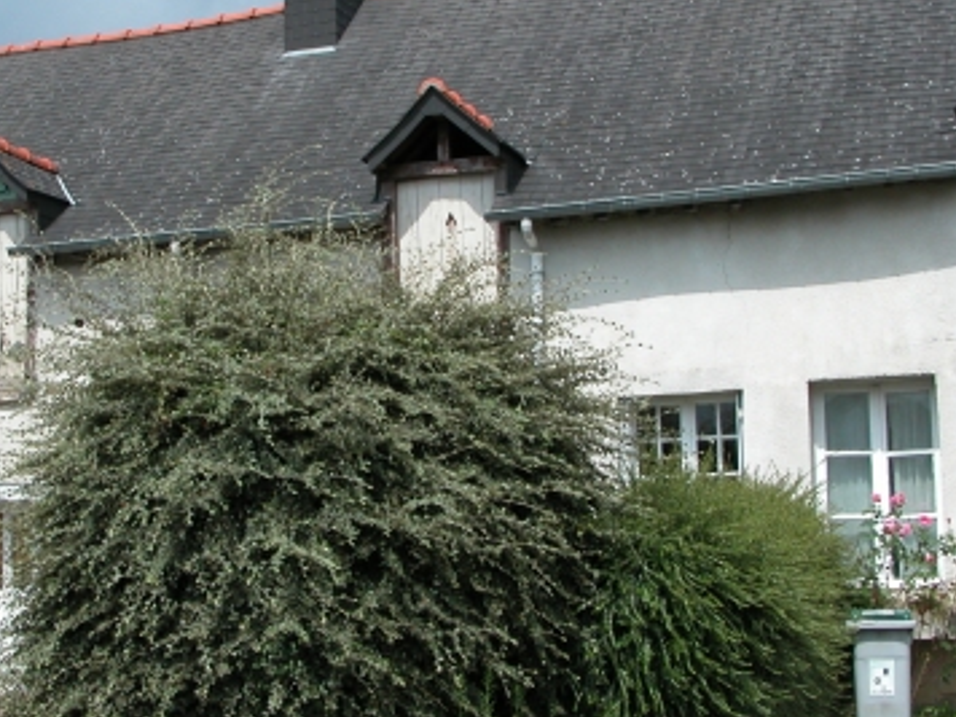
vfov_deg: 21.9
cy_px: 298
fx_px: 1850
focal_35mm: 67
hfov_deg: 28.9
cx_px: 381
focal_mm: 8.9
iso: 100
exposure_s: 1/357
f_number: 6.3
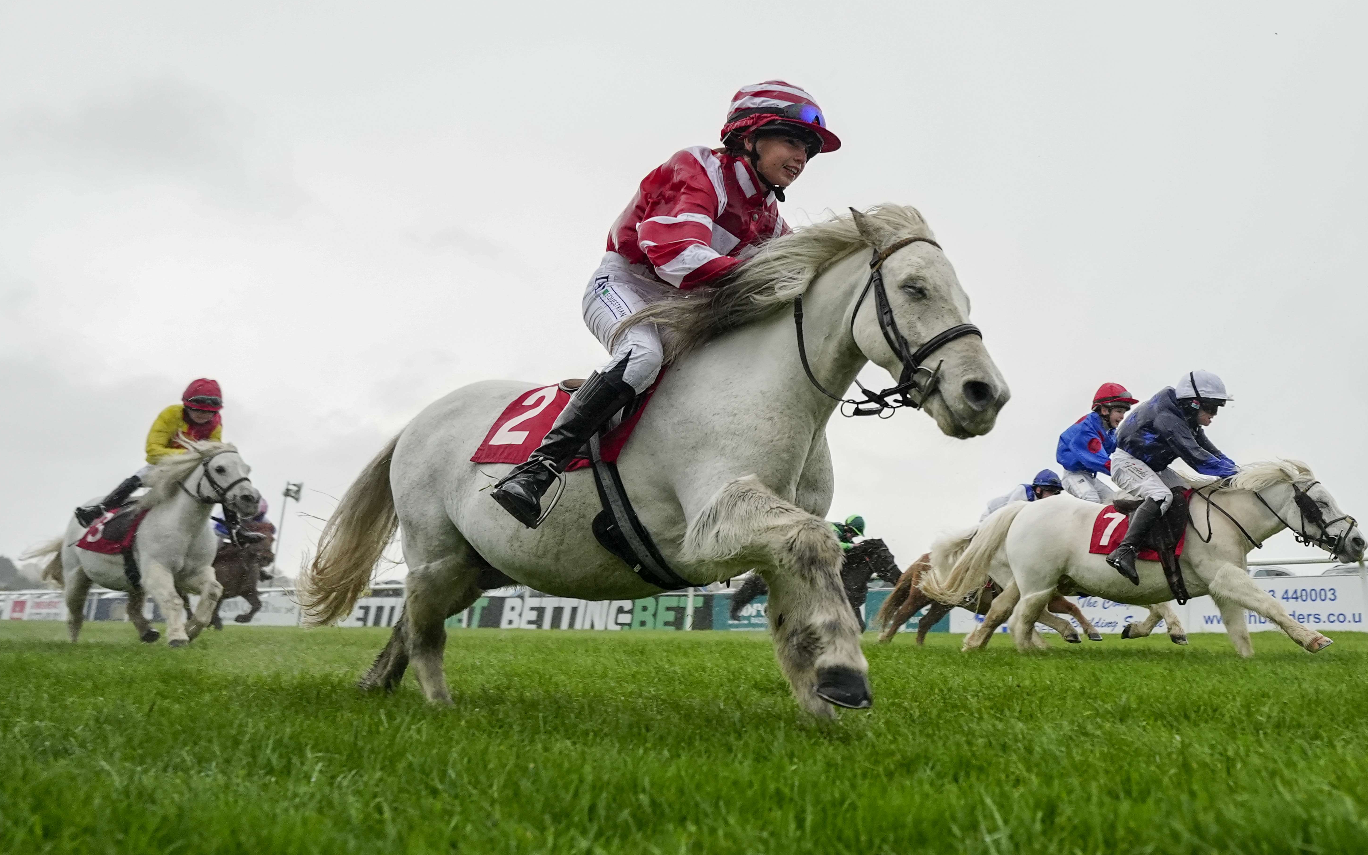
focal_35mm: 21
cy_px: 415
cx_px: 683
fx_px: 783
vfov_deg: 57.3
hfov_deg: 82.3
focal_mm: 20
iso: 1600
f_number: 2.8
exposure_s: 1/1000
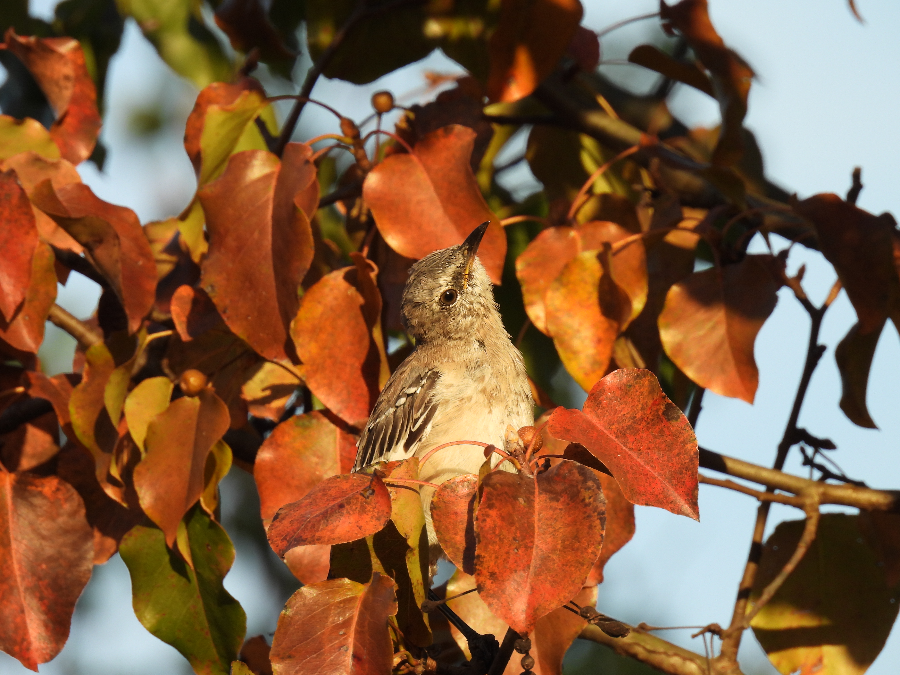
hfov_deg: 1.8
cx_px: 450
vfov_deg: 1.4
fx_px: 28599
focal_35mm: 1100
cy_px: 338
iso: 110
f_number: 5.6
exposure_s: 1/250
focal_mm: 196
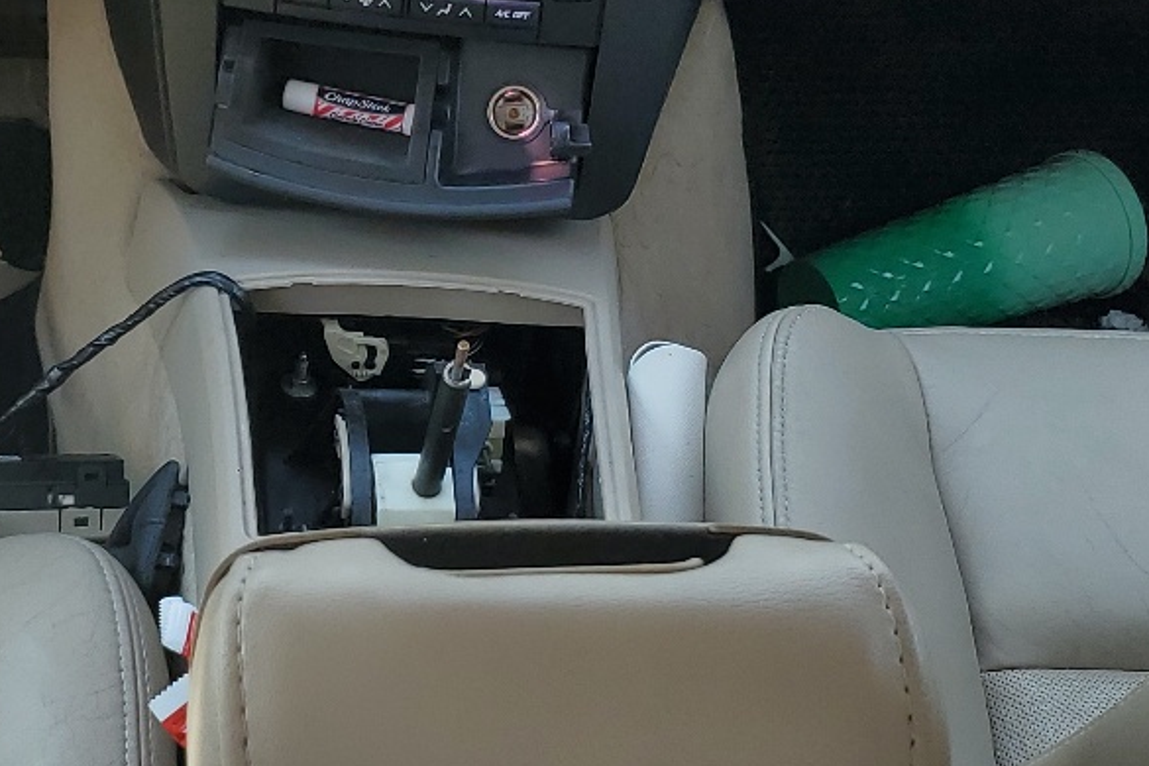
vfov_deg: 18.4
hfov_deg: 27.1
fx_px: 2362
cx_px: 324
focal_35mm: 74
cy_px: 381
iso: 50
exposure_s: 1/588
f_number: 1.5
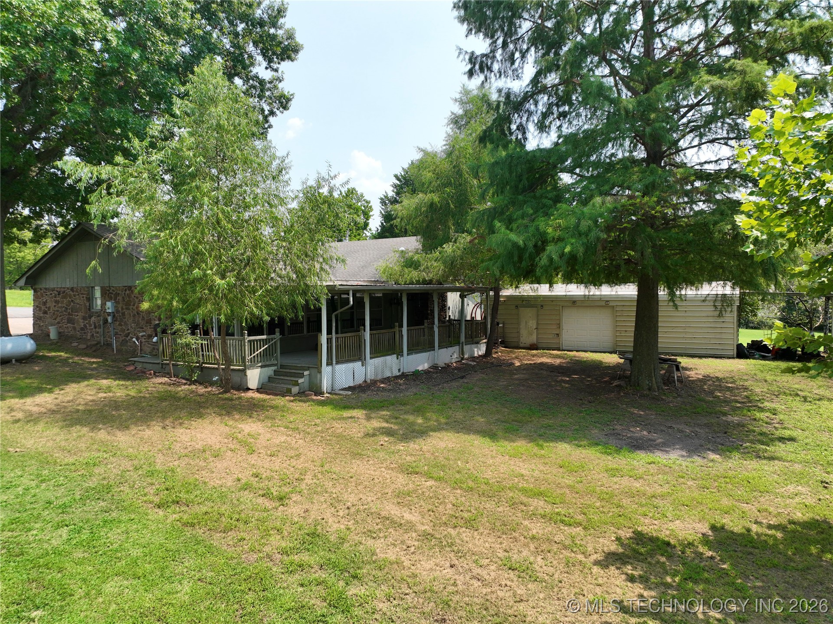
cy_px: 312
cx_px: 416
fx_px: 577
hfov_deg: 71.6
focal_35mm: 24
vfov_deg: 56.8
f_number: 2.8
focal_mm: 12.29
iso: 200
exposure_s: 1/1600
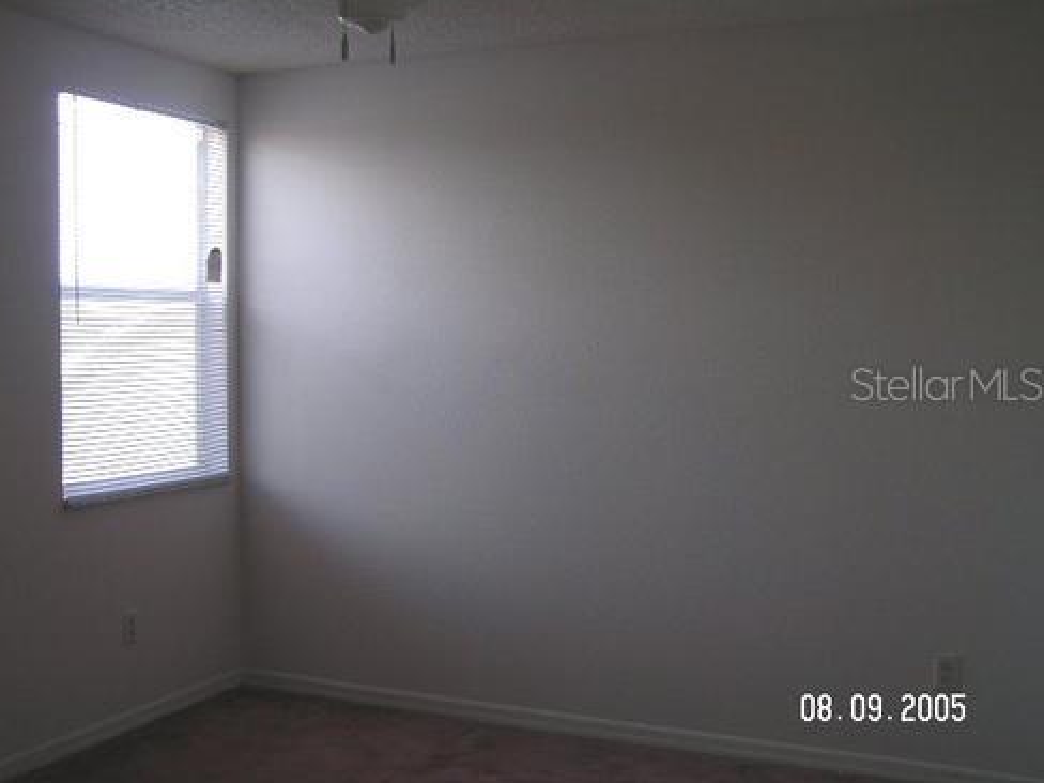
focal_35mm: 42
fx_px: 1267
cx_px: 518
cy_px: 384
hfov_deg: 44.8
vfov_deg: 34.3
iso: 50
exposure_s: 1/50
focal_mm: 6.8
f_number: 3.2
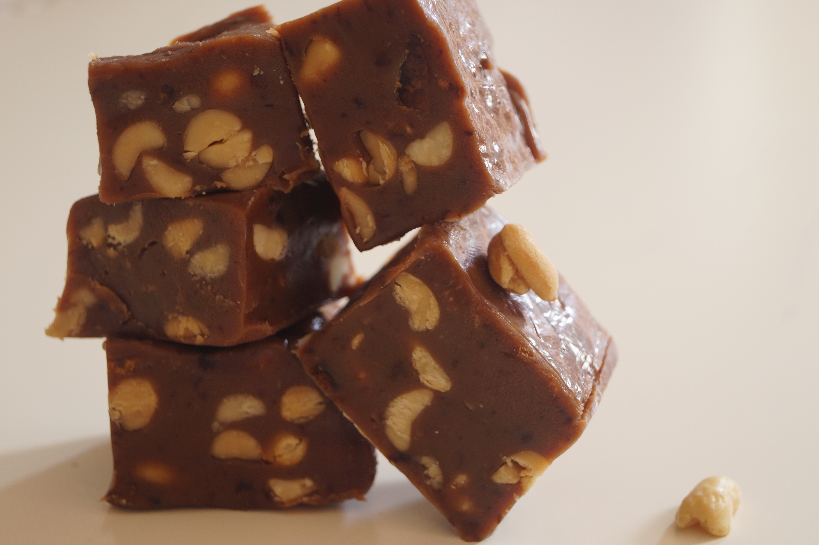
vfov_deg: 16.5
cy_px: 272
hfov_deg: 24.6
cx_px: 410
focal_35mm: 82
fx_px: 1876
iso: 200
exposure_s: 1/10
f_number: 5.6
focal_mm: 55
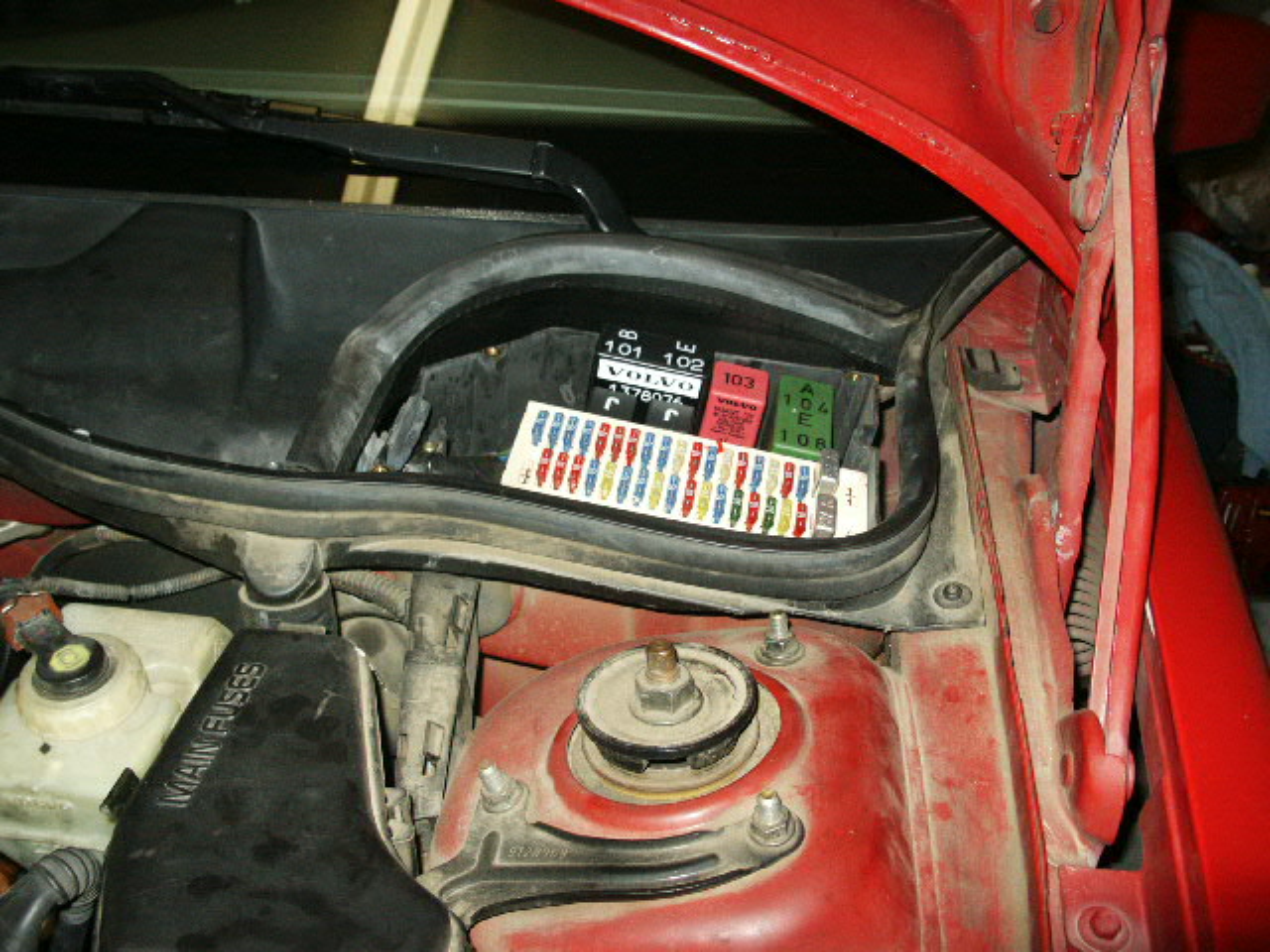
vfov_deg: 40.7
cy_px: 476
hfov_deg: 52.6
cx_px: 635
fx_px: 1284
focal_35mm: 35
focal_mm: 7.2
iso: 200
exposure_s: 1/45
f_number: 3
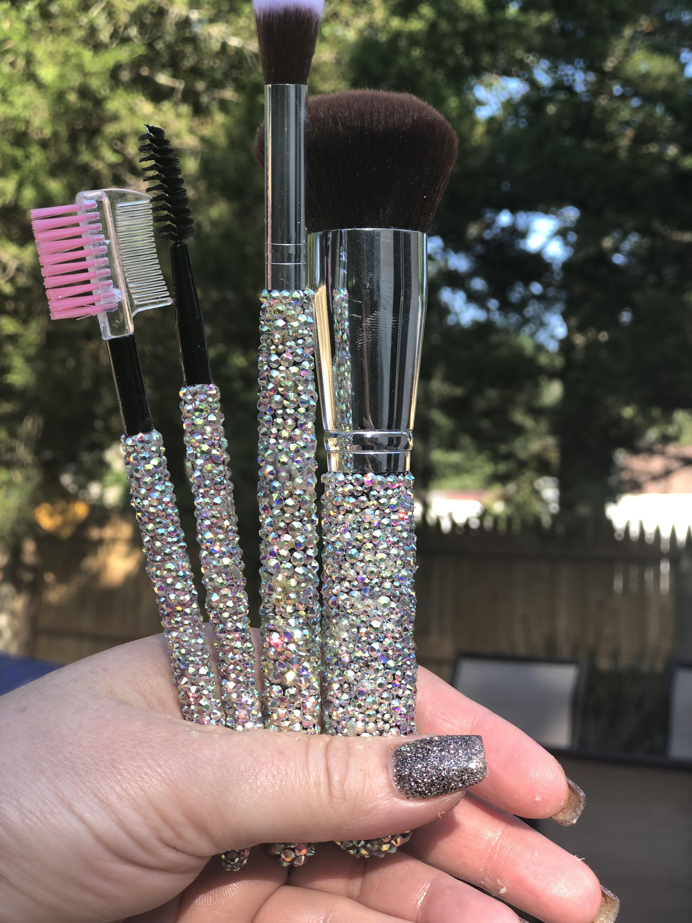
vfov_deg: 33.8
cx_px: 346
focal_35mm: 57
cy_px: 462
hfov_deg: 25.7
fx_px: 1519
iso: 25
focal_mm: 6.6
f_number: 2.8
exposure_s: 1/120
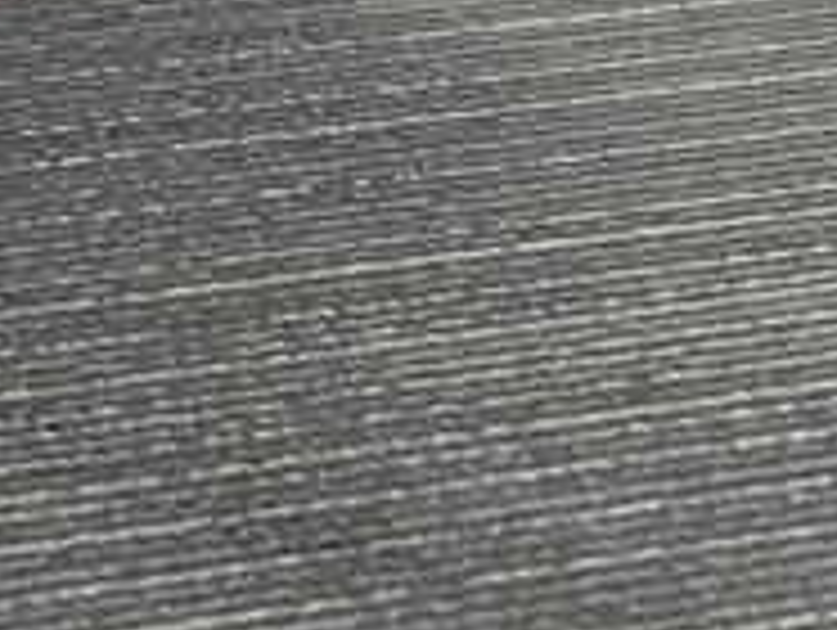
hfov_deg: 13.8
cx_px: 284
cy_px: -1044
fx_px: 3462
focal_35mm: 143
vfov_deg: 9.0
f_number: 1.6
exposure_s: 1/60
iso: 200
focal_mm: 5.1
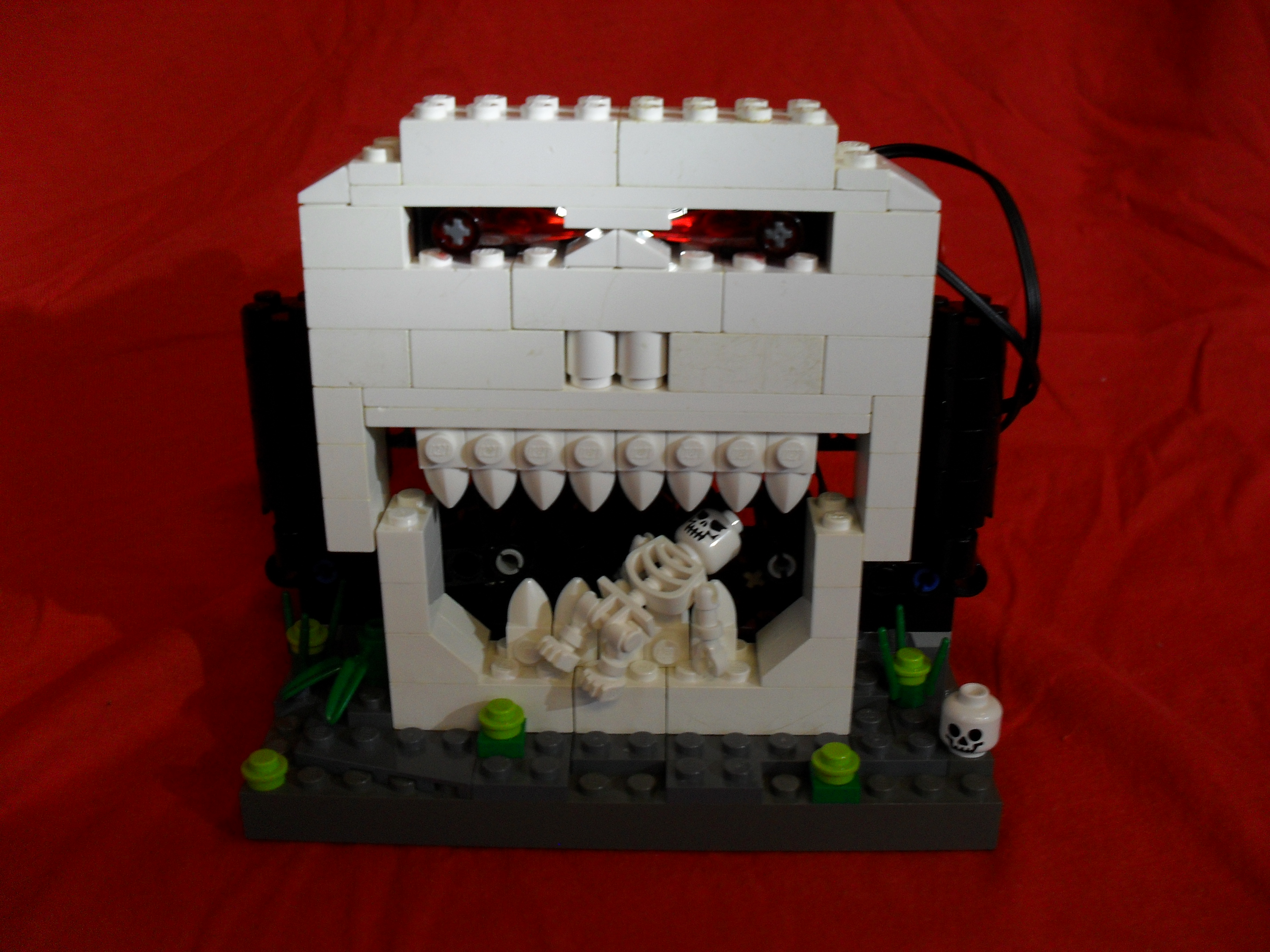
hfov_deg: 52.6
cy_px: 476
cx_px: 635
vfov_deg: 40.7
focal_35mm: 35
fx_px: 1284
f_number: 3.2
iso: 100
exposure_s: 1/30
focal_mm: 6.3
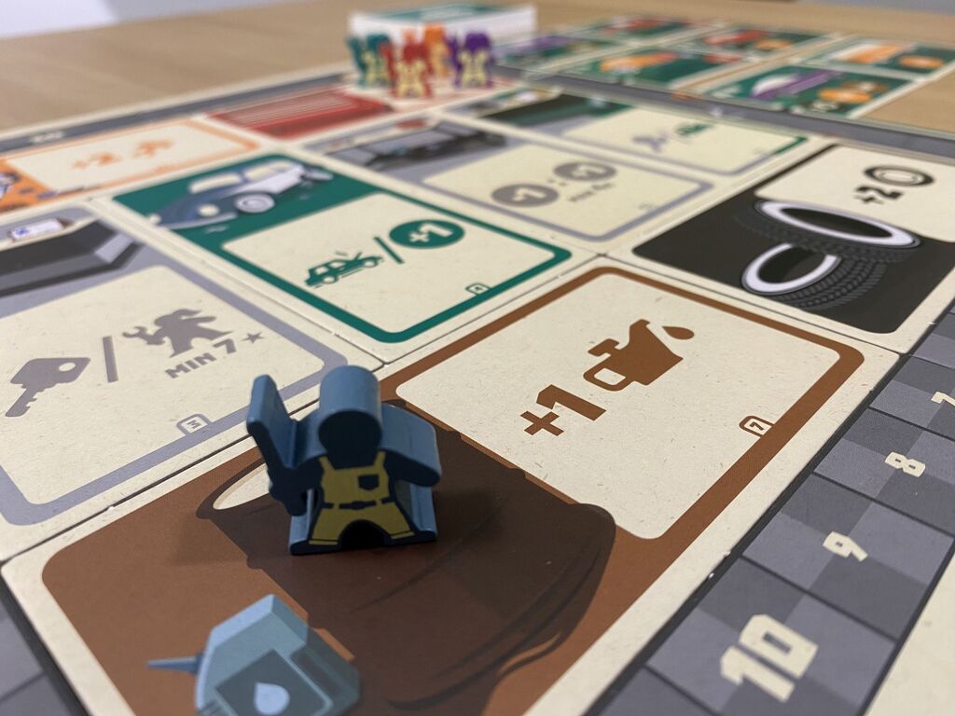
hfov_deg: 69.4
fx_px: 690
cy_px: 358
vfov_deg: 54.9
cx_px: 478
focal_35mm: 25
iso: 100
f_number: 1.8
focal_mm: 4.25
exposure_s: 1/50
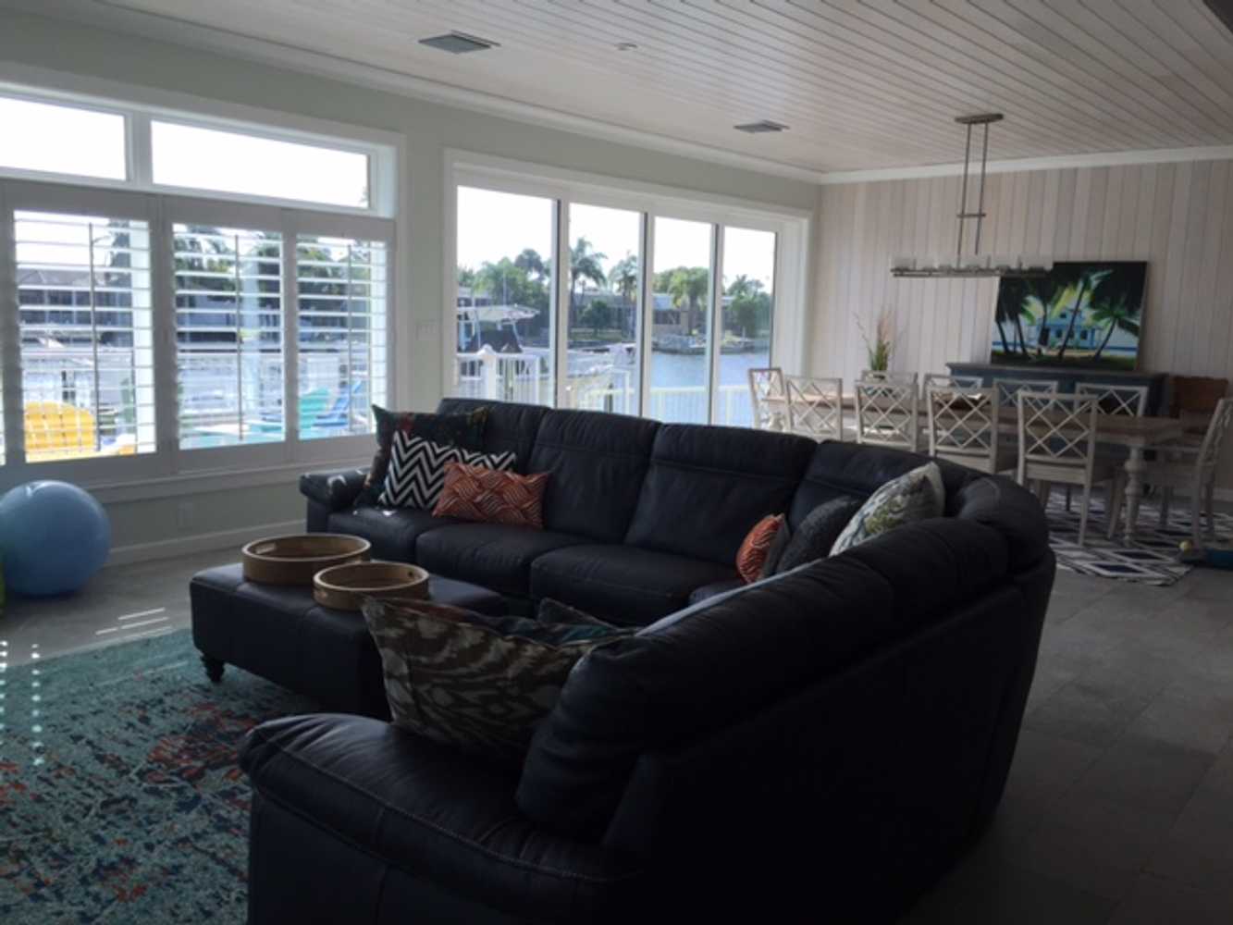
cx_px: 616
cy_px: 462
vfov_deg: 48.2
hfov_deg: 61.7
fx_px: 1033
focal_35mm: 29
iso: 32
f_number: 2.2
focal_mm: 4.15
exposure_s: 1/638
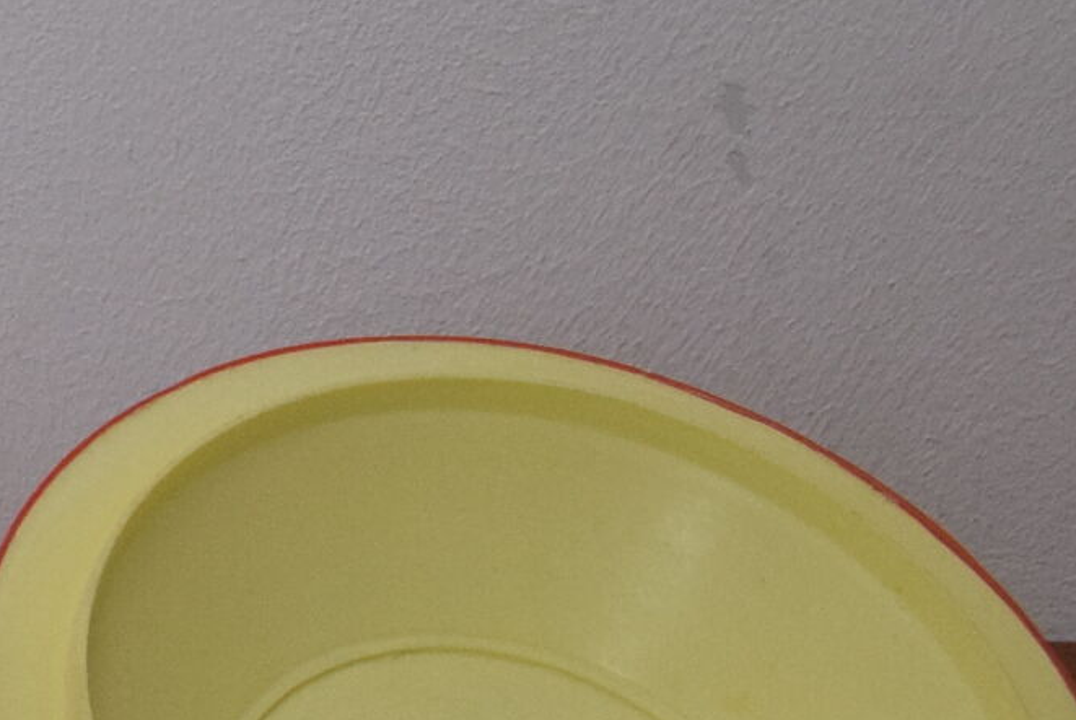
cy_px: 634
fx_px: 4876
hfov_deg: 11.1
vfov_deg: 8.4
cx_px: -1266
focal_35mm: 163
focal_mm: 24
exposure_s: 1/250
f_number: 8
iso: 1600
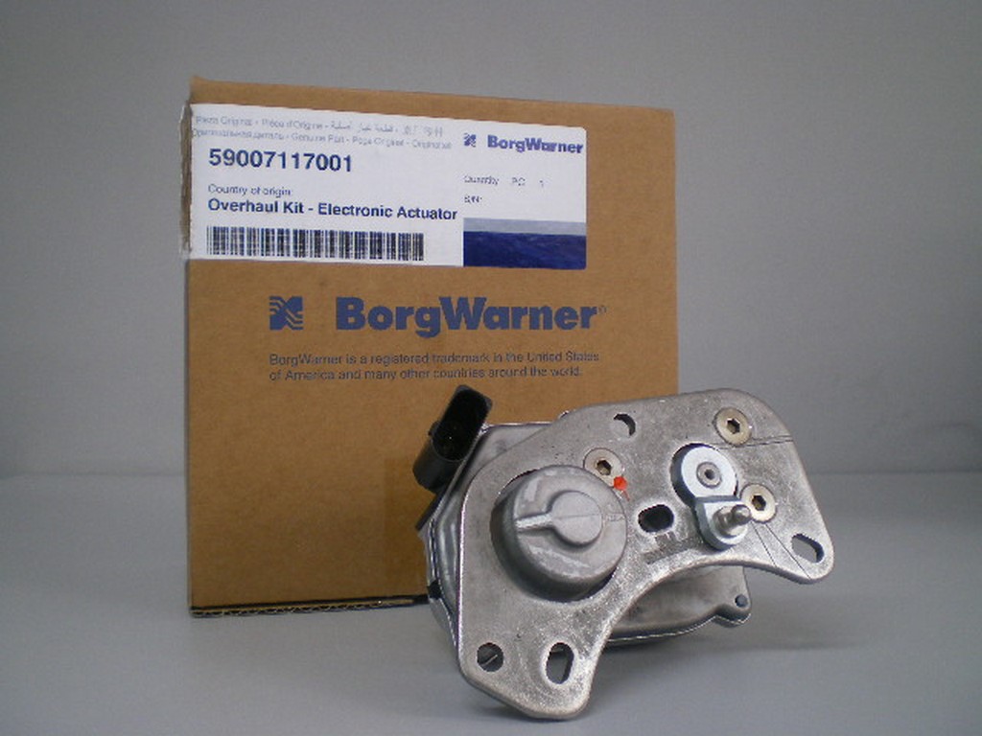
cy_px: 368
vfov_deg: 37.7
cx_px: 491
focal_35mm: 38
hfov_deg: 49.0
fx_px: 1078
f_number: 3.1
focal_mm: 6.3
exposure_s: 1/30
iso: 125
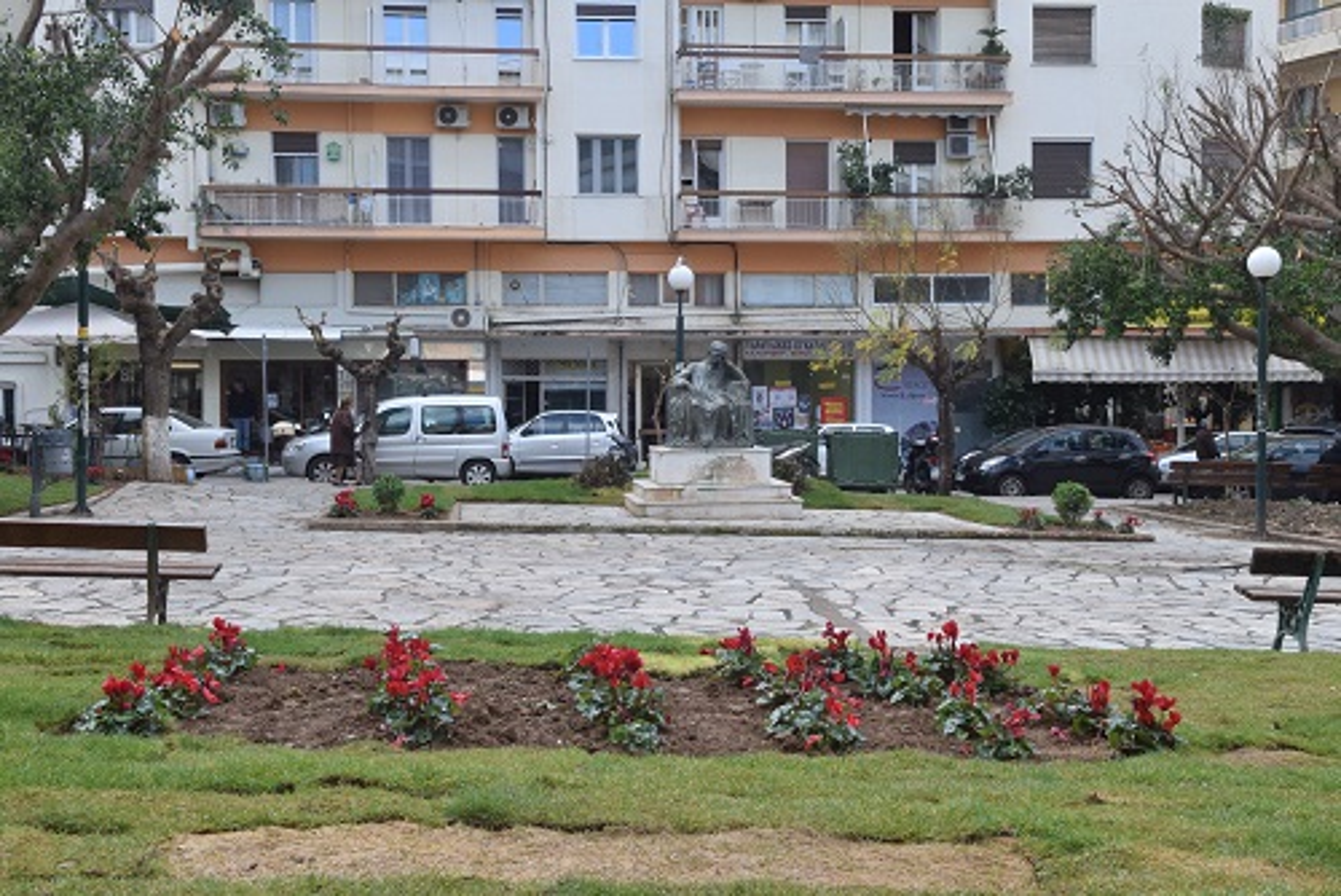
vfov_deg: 29.0
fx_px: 1733
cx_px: 670
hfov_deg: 42.3
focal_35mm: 46
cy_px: 448
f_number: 16
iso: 800
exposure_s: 1/125
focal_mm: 31
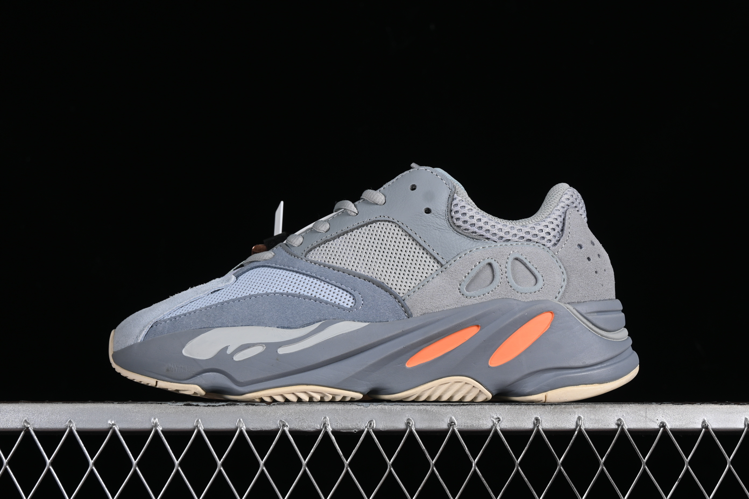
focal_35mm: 75
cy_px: 250
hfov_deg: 27.0
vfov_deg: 18.2
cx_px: 374
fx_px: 1560
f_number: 8
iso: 160
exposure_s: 1/80
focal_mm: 50
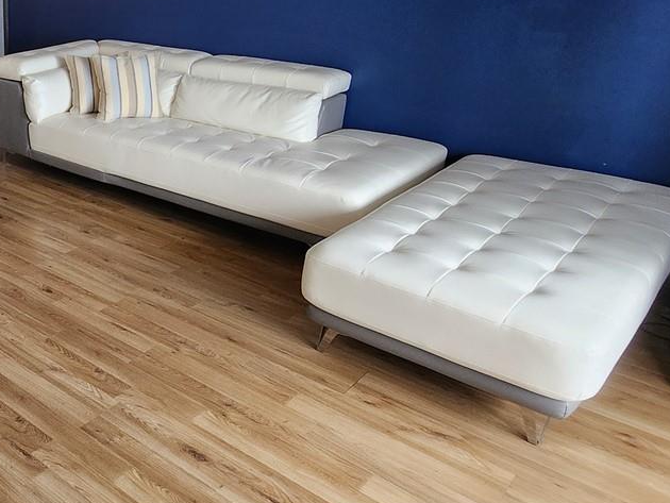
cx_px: 0
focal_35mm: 33
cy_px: 162
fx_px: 639
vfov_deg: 42.3
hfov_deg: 46.4
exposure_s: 1/60
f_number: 2.2
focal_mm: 1.74
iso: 160
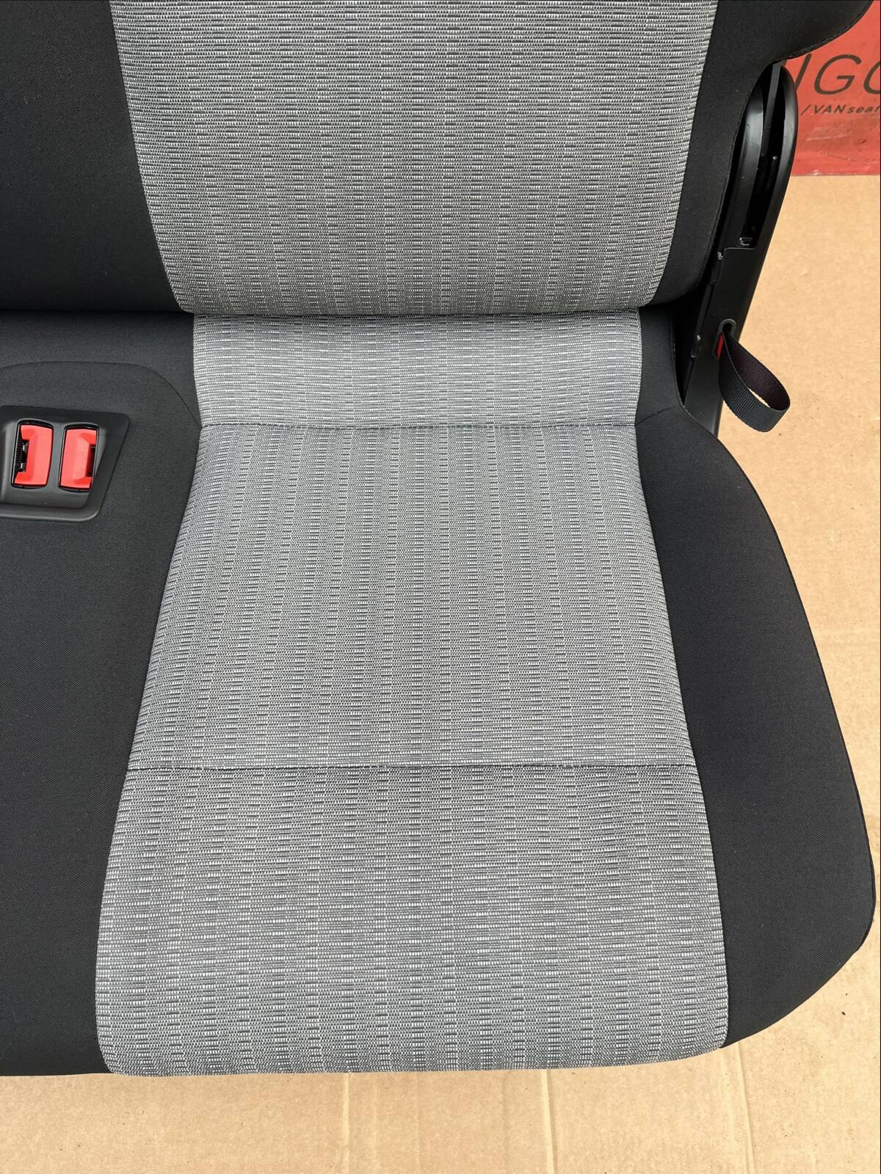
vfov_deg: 67.3
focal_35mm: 26
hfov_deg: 53.1
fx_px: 882
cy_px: 587
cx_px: 440
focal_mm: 5.1
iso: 32
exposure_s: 1/122
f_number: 1.6
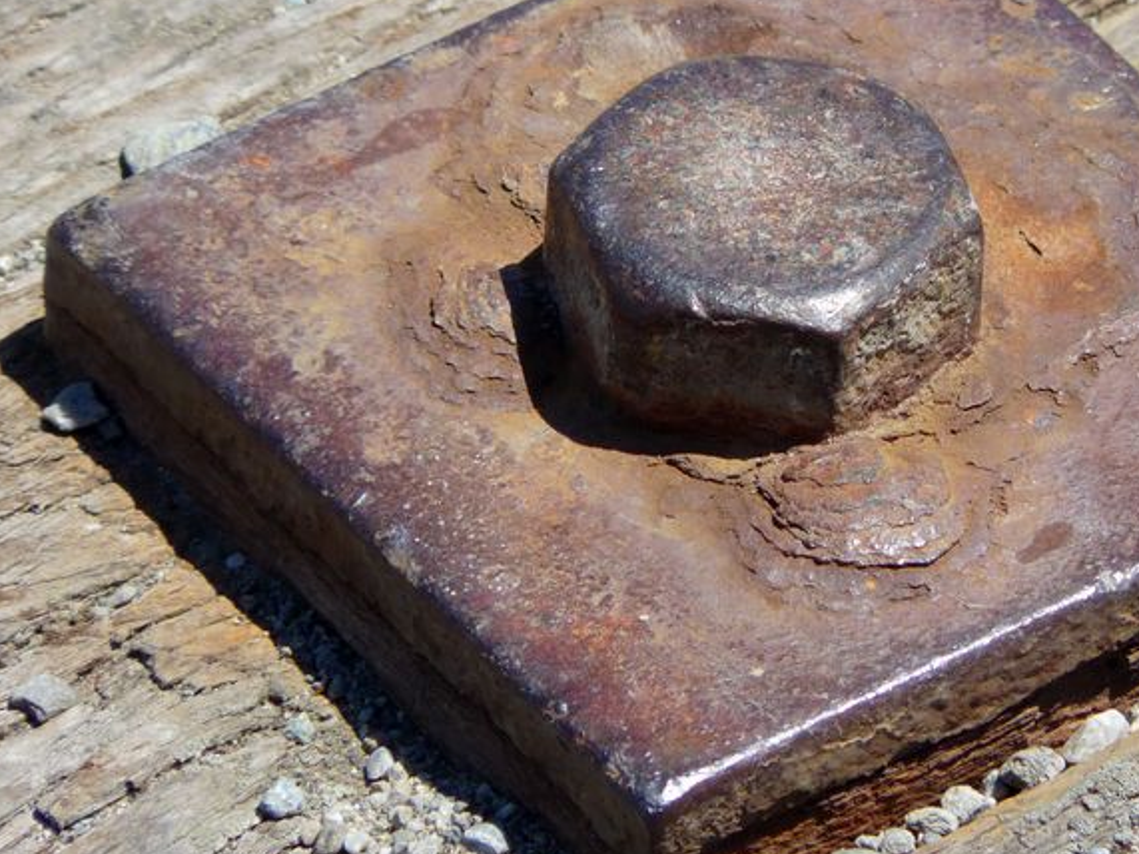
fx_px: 19903
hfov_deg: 3.3
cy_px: 379
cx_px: 748
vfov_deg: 2.5
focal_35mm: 605
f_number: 5.6
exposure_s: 1/400
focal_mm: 72
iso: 100
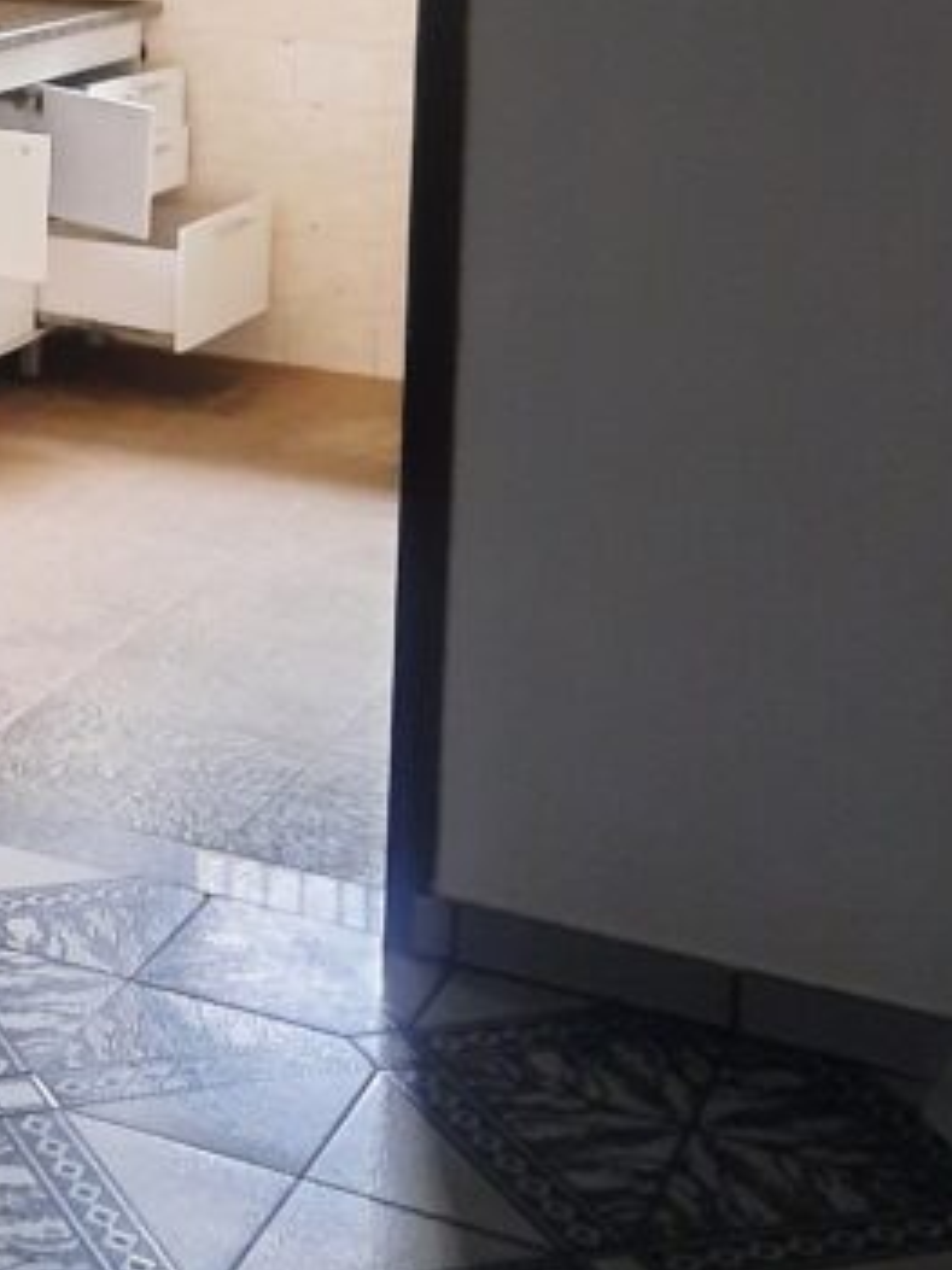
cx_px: -221
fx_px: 2678
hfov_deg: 18.9
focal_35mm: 73
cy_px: -18
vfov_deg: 25.3
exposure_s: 1/24
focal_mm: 4.6
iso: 640
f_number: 2
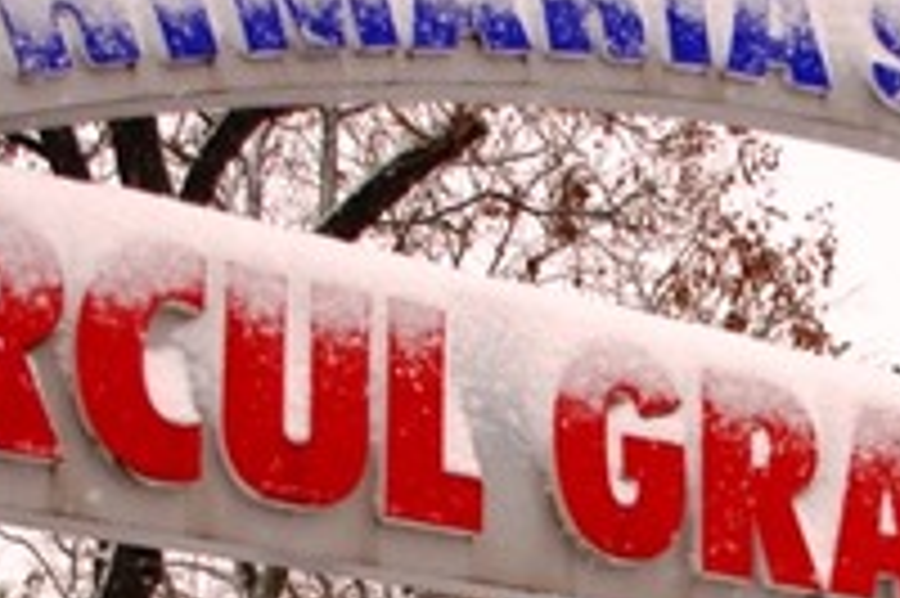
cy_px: 951
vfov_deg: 12.0
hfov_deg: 18.5
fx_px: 2698
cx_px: 868
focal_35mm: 108
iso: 100
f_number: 4
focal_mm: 18
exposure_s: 1/180
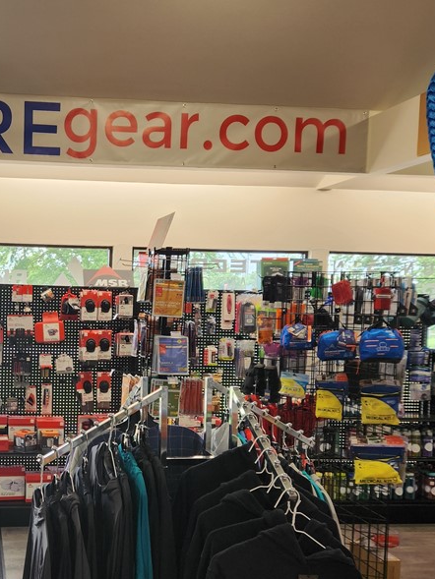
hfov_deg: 33.9
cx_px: 40
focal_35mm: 40
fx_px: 670
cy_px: 346
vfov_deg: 46.5
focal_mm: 5.4
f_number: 1.8
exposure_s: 1/120
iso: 32
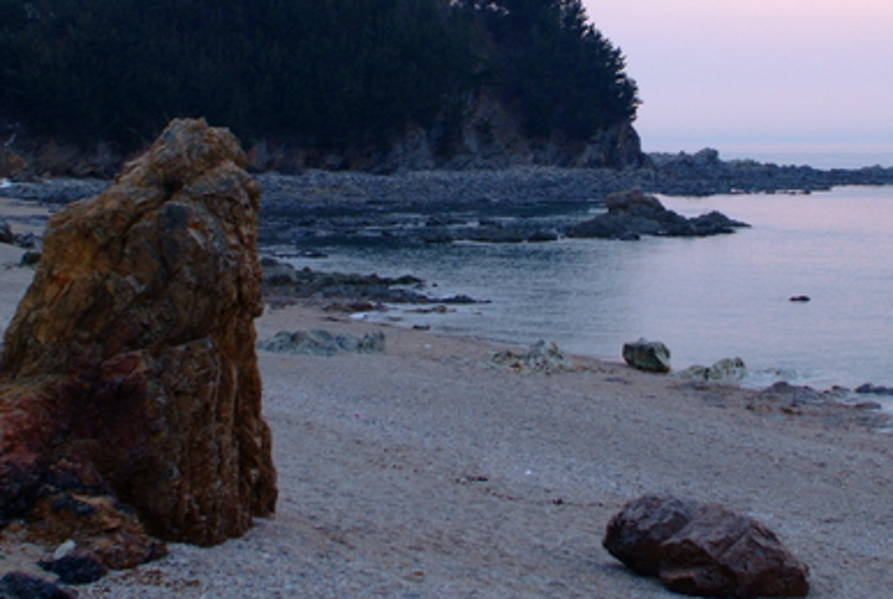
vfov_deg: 18.0
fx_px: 1889
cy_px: 213
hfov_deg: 26.5
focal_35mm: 76
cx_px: 566
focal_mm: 28
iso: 400
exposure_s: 1/90
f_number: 4.8
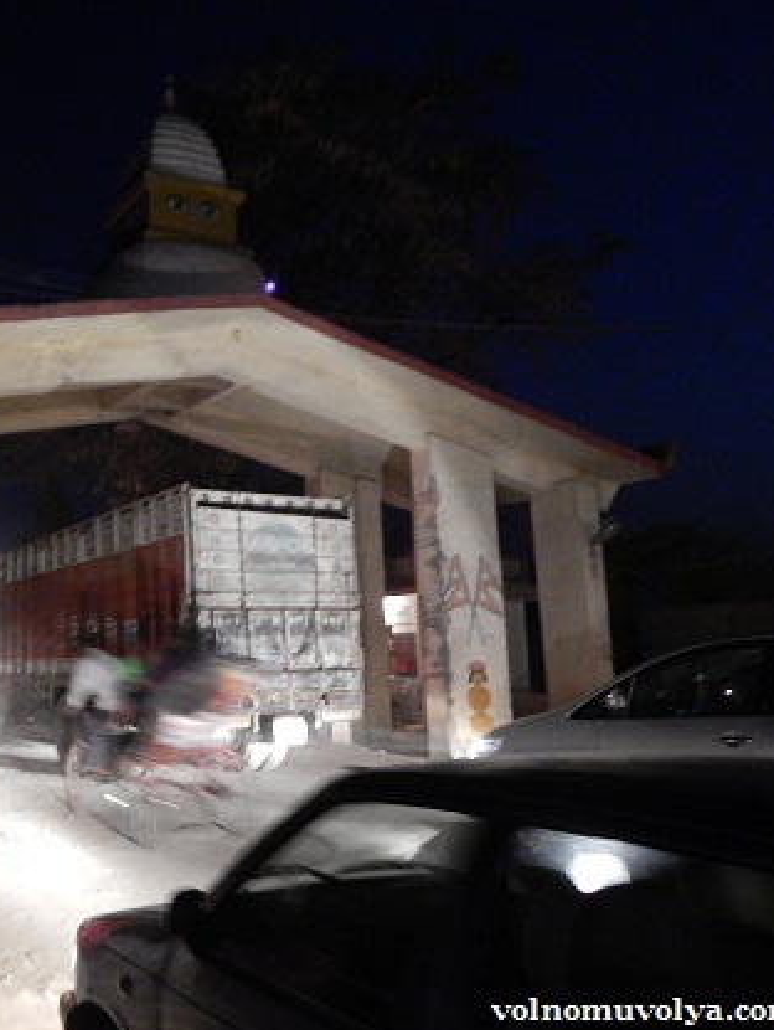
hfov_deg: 42.7
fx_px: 923
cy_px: 516
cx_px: 117
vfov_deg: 58.3
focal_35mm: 31
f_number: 3
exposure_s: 1/4
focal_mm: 4
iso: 800
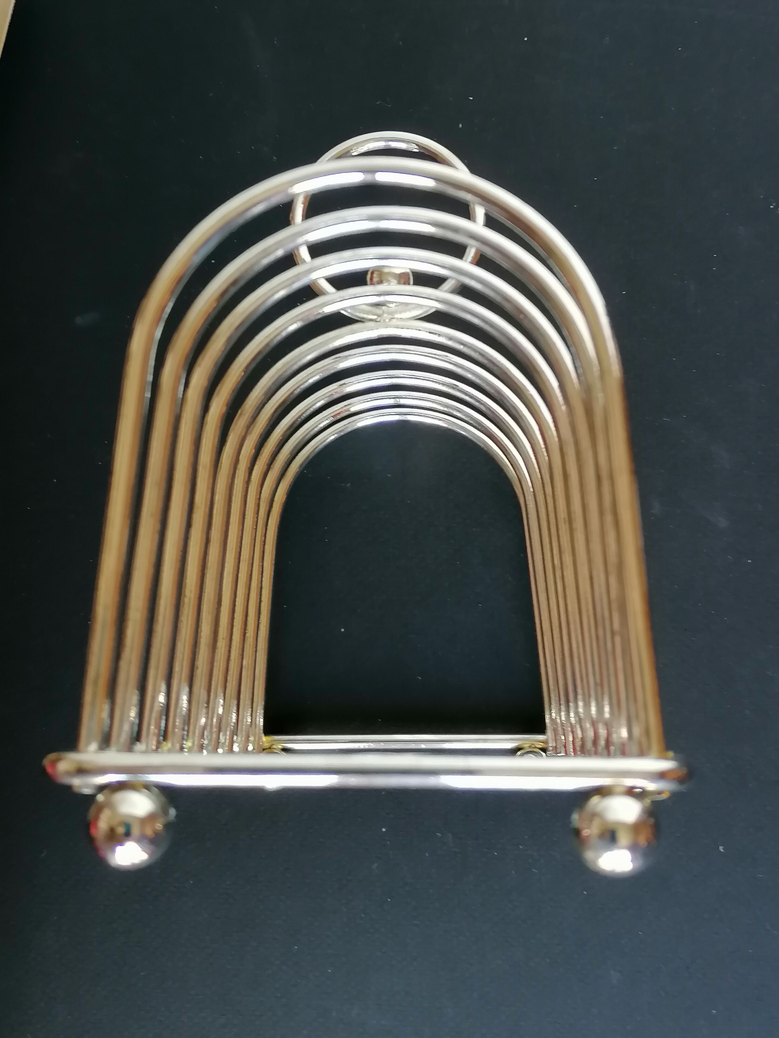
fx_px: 1200
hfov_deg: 36.0
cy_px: 519
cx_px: 390
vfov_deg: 46.8
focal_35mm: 40
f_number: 1.8
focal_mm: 4.75
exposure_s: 1/50
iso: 200
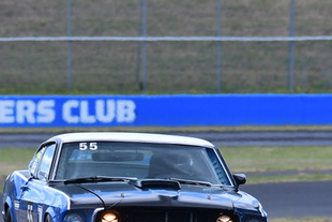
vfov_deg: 0.7
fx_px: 17871
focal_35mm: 1937
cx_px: 88
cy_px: 152
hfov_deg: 1.1
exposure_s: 1/640
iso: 640
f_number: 10
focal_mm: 500
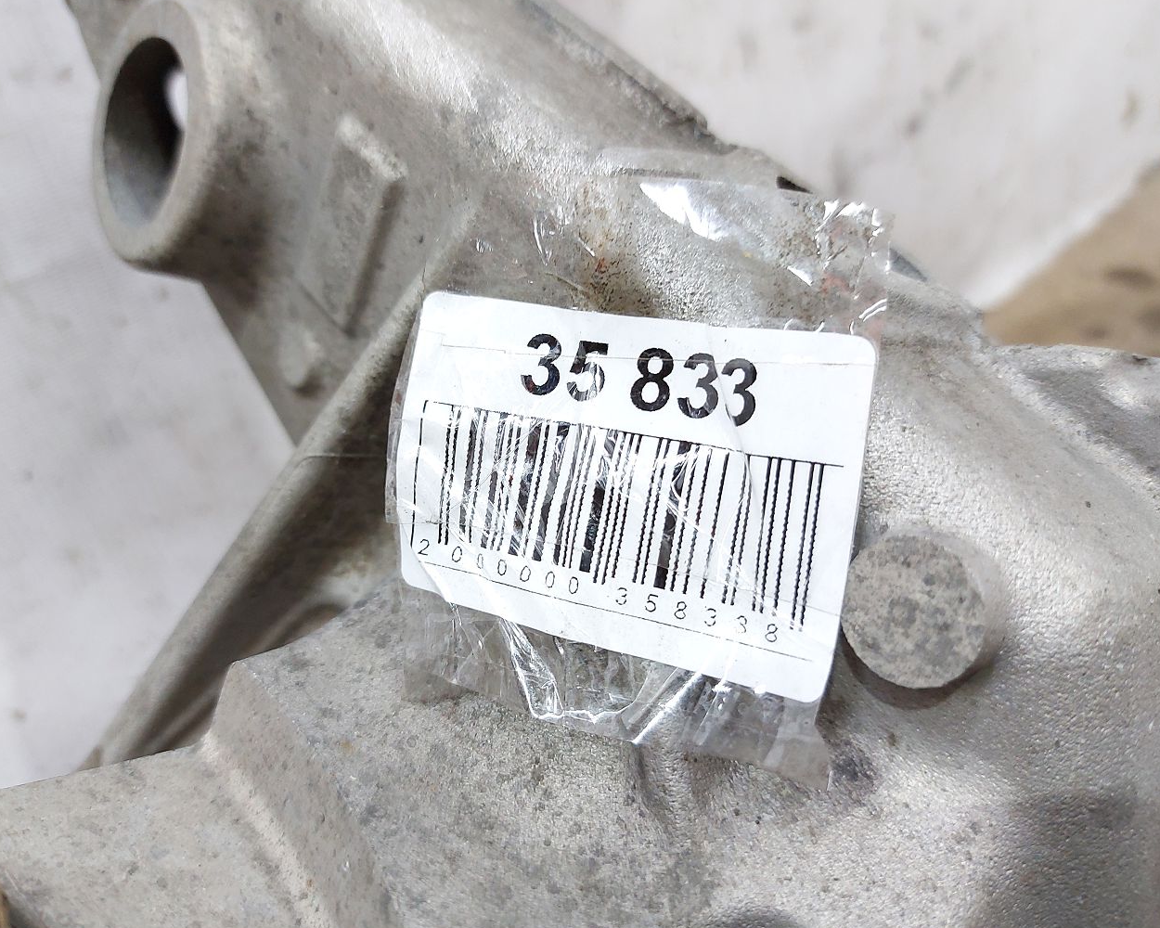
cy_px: 458
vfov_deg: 54.9
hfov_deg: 65.9
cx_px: 535
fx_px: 893
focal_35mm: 26
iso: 200
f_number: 1.8
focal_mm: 5.23
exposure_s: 1/50
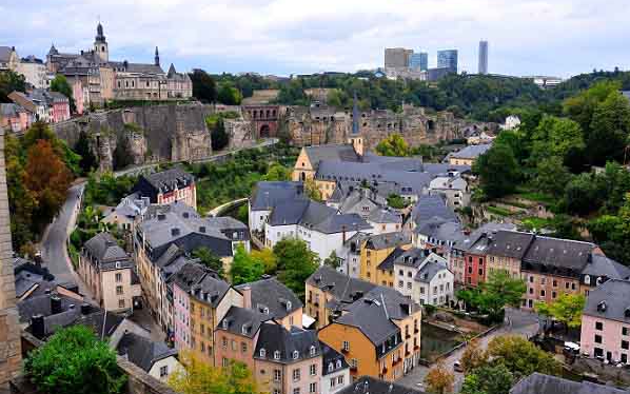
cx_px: 317
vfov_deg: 34.5
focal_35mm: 37
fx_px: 635
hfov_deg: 52.7
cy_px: 198
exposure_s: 1/160
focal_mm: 24
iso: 200
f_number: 6.3
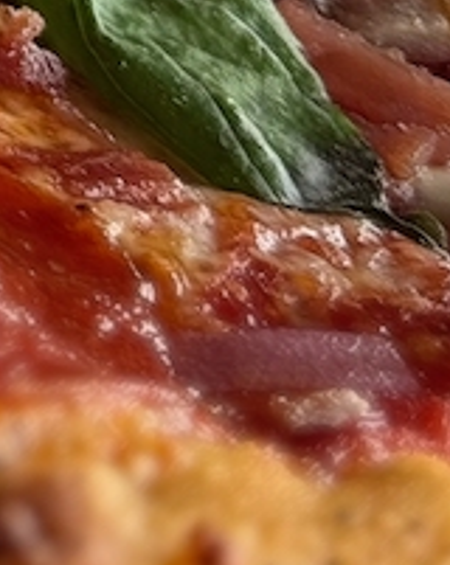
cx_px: -1049
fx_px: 4993
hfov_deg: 4.8
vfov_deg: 6.2
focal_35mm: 299
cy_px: -703
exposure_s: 1/121
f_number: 1.78
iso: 64
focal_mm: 6.76
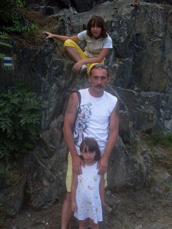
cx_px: 86
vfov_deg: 49.0
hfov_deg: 37.7
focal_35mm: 38
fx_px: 252
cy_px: 114
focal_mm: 6.3
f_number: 2.8
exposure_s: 1/350
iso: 80
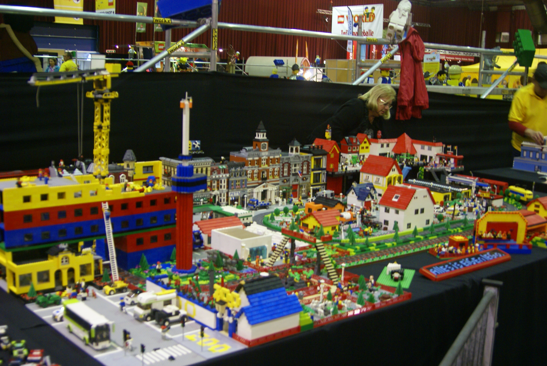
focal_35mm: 42
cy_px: 183
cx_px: 274
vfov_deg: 32.0
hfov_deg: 46.4
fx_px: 639
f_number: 4
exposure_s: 1/13
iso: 400
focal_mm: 28
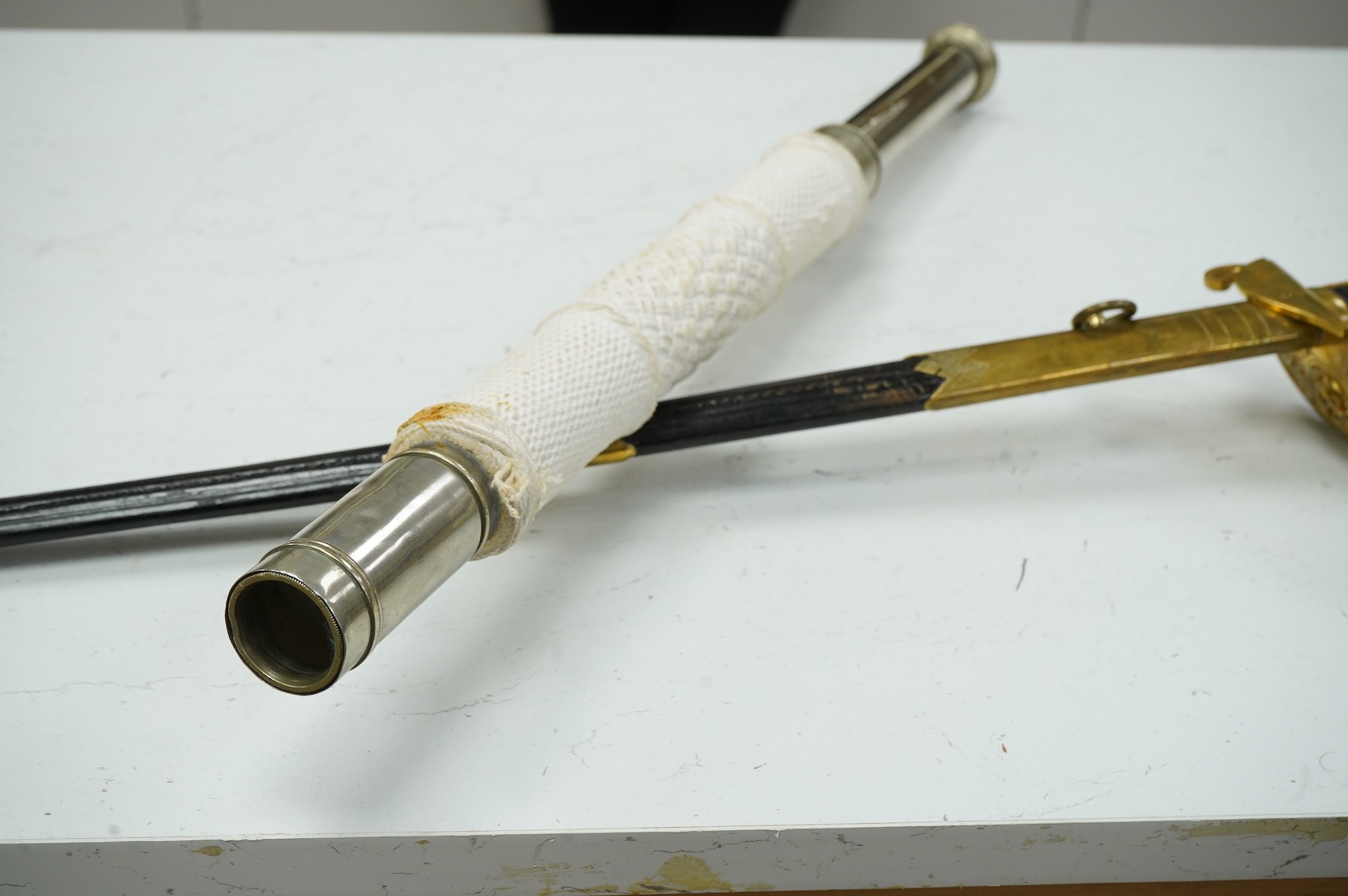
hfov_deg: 36.3
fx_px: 2058
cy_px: 448
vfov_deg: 24.6
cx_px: 674
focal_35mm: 55
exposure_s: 1/160
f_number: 9
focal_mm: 55
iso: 2500
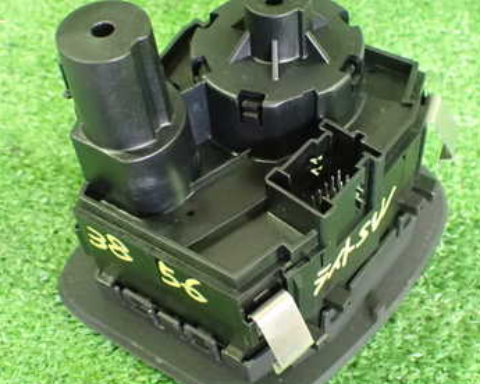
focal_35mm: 51
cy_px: 179
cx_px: 259
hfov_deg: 36.6
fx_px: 725
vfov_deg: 29.7
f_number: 2.3
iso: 1600
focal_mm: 5.4
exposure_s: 1/30
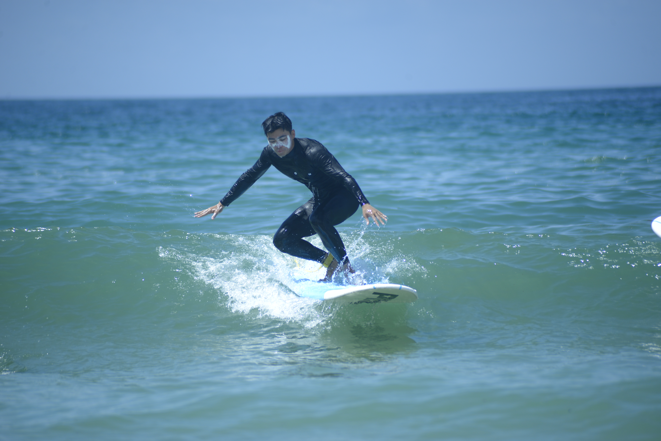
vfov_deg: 4.6
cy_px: 220
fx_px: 5510
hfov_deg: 6.9
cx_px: 330
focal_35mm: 300
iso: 360
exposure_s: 1/1600
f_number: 5.6
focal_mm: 300
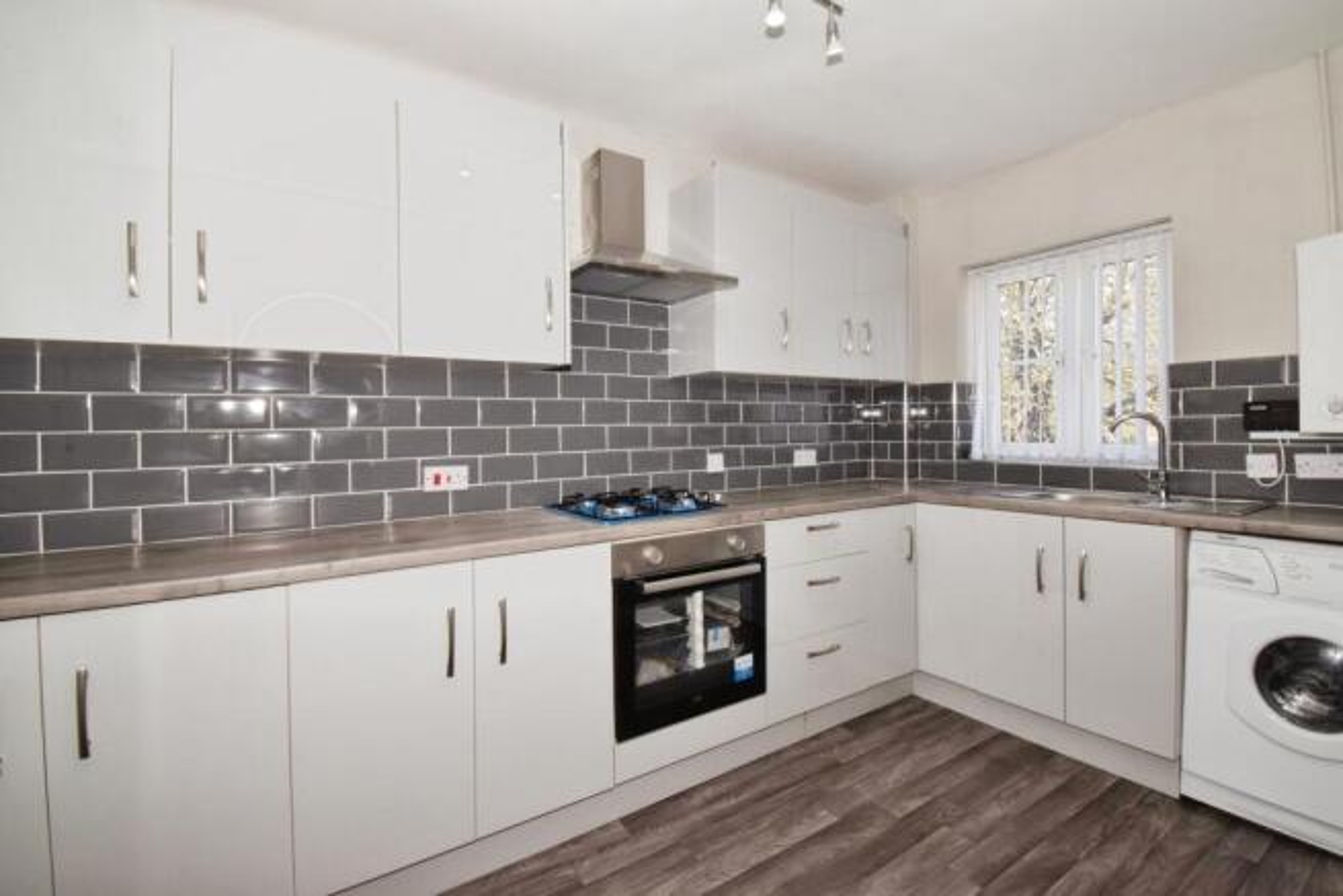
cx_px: 672
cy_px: 448
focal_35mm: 15
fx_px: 560
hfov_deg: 100.4
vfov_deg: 77.4
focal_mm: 10
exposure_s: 1/60
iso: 1000
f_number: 18
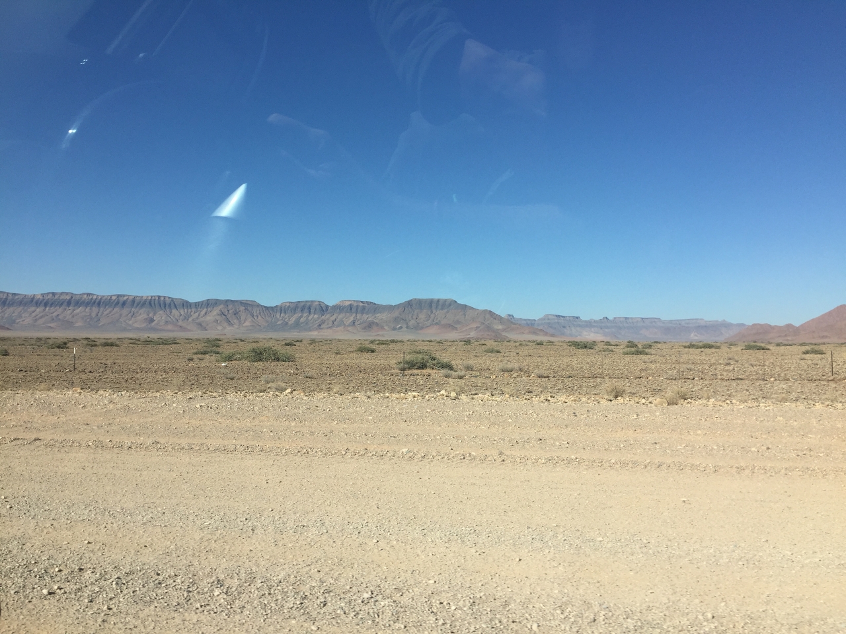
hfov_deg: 61.7
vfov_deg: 48.2
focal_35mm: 29
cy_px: 317
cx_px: 423
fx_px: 709
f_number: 2.2
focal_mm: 4.15
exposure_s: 1/2825
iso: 32
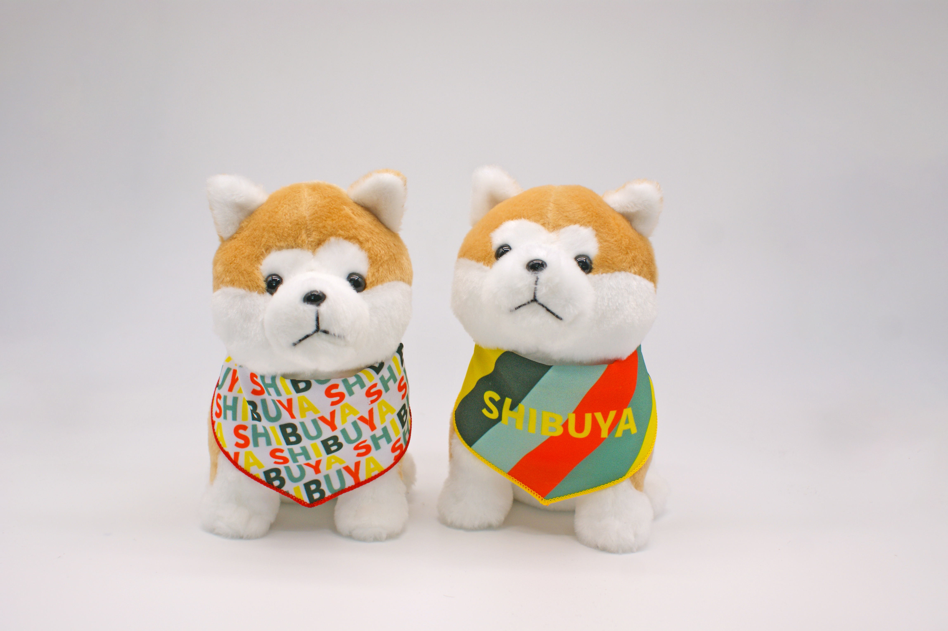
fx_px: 947
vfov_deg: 36.8
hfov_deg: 53.2
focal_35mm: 36
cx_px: 474
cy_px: 316
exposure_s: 1/125
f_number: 5.6
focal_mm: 24
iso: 100
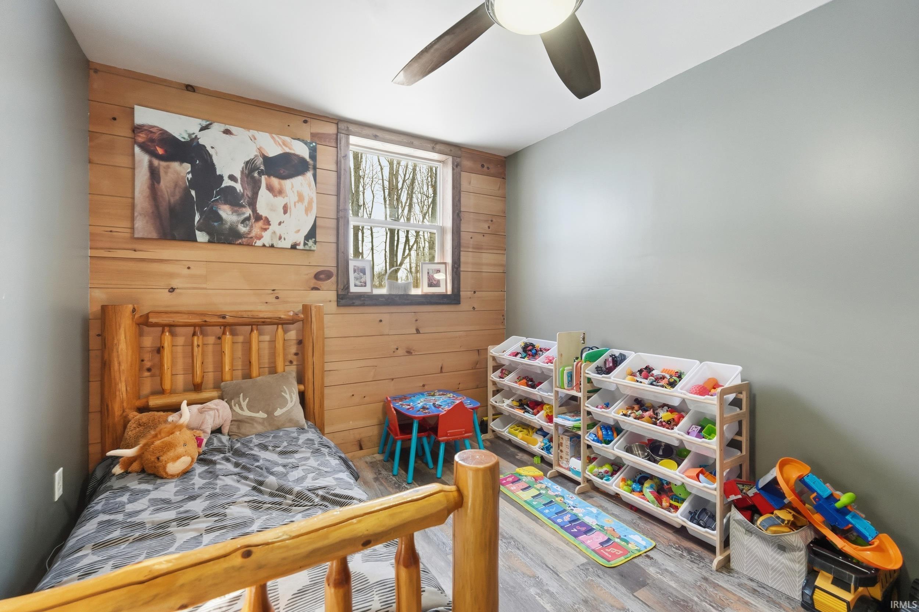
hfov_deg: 100.4
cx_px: 460
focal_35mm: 15
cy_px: 306
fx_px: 383
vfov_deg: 77.3
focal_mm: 10
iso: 800
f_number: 4
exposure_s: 1/1000
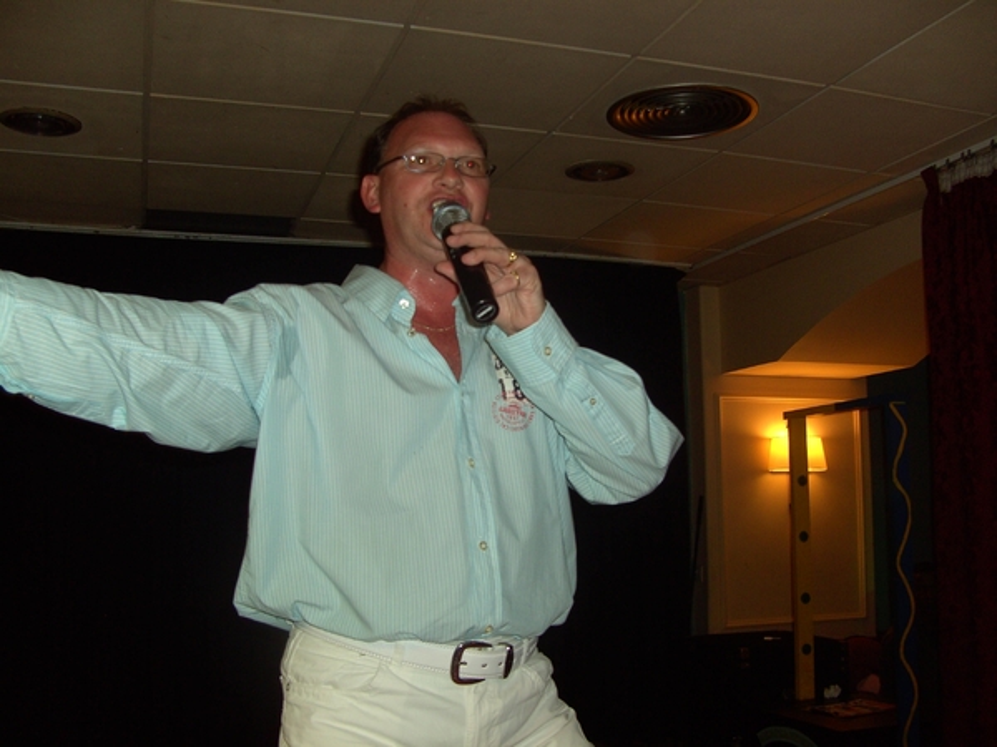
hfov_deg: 50.1
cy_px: 374
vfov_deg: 38.7
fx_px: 1066
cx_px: 498
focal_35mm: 37
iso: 64
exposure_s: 1/47
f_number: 2.8
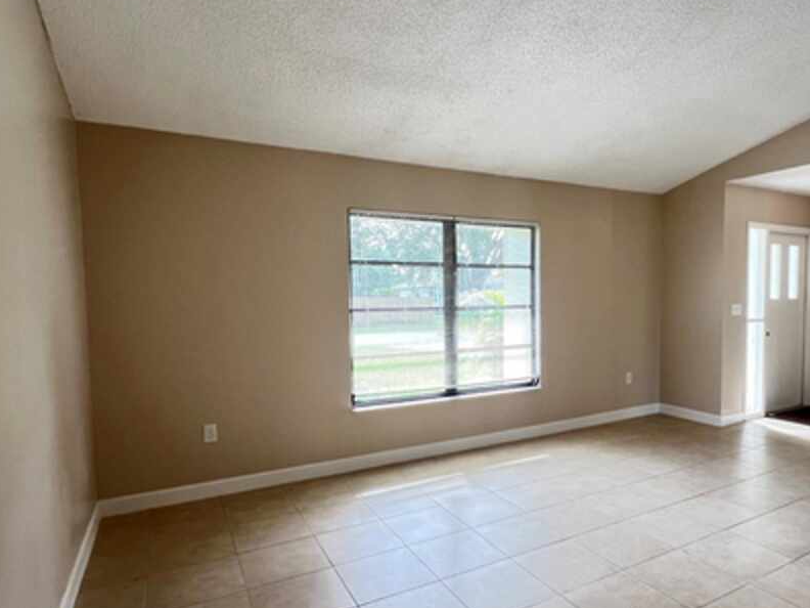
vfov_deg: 63.4
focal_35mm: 21
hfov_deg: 78.1
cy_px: 328
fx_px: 491
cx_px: 484
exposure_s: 1/120
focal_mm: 1.57
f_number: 1.8
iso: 250
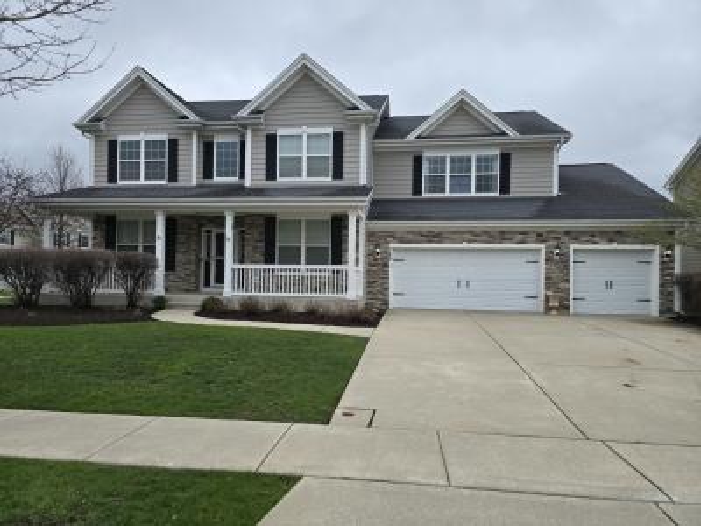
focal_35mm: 23
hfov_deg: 73.9
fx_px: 466
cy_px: 263
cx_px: 350
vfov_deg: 58.9
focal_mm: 6.3
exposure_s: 1/585
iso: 12
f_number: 1.7
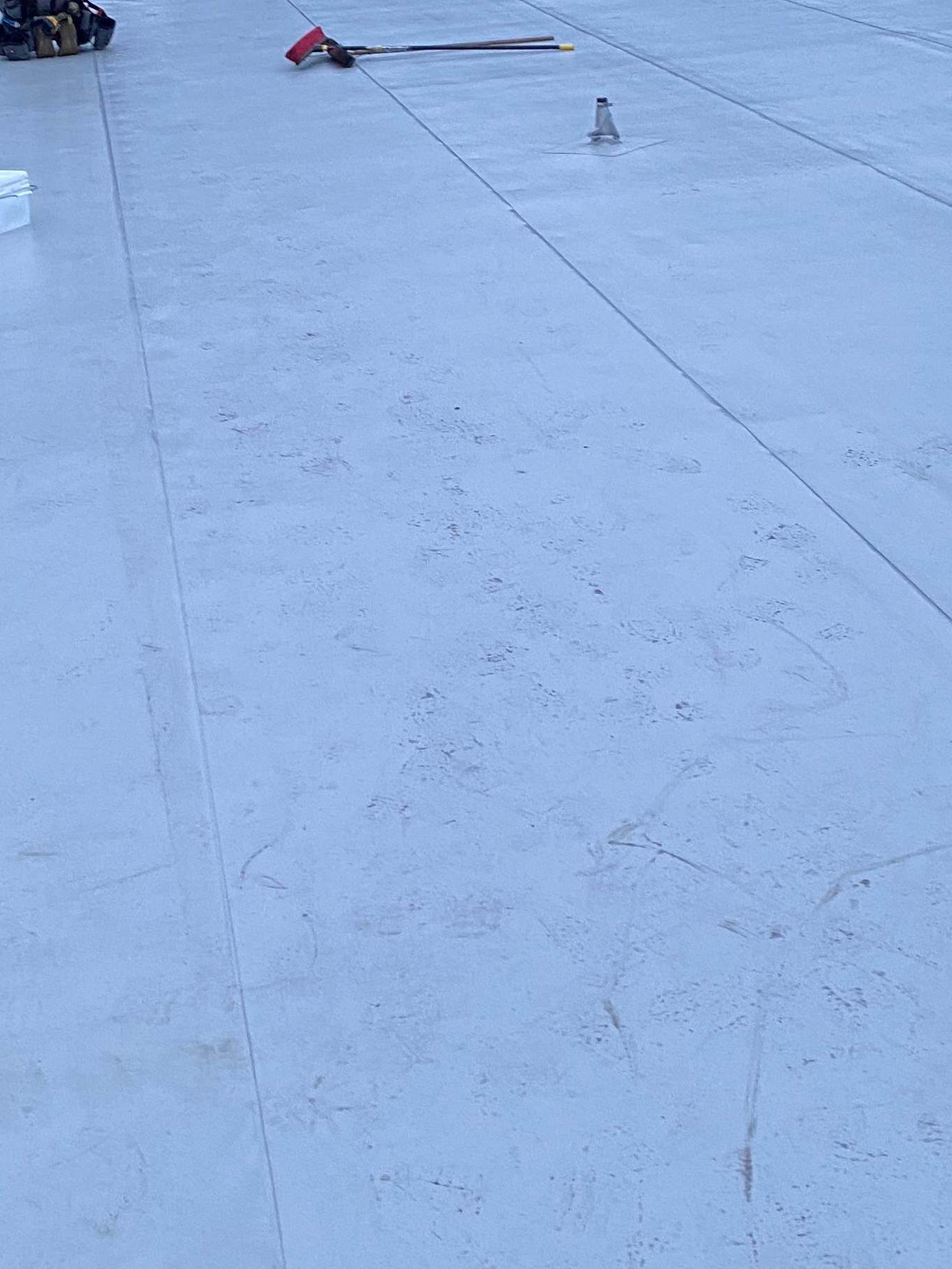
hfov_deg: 25.2
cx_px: 549
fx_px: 2126
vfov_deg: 32.9
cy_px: 414
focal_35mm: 58
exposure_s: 1/77
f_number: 1.8
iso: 125
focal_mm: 4.25
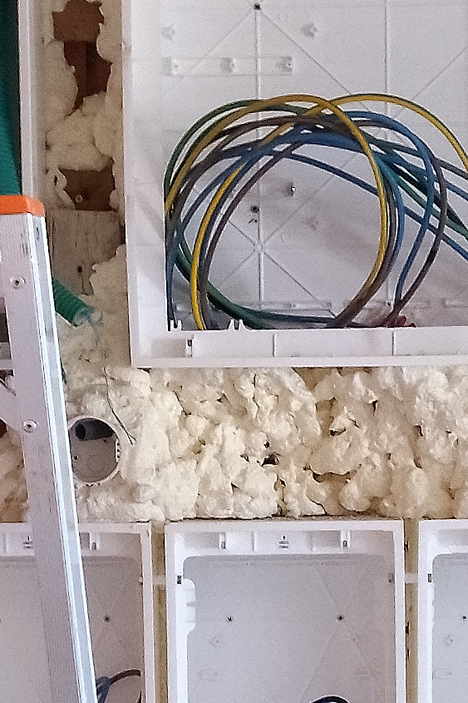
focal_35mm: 133
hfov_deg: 10.3
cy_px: 655
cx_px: 195
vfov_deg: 15.2
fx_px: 2594
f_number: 1.79
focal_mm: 4.74
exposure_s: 1/25
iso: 600
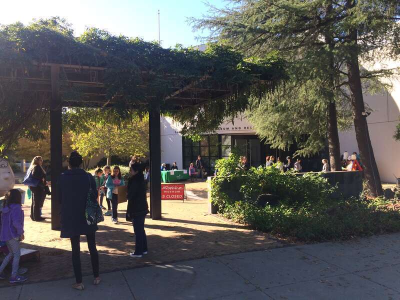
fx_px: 335
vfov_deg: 48.2
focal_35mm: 29
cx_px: 200
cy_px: 150
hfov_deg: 61.7
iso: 32
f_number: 2.2
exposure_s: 1/494
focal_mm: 4.15
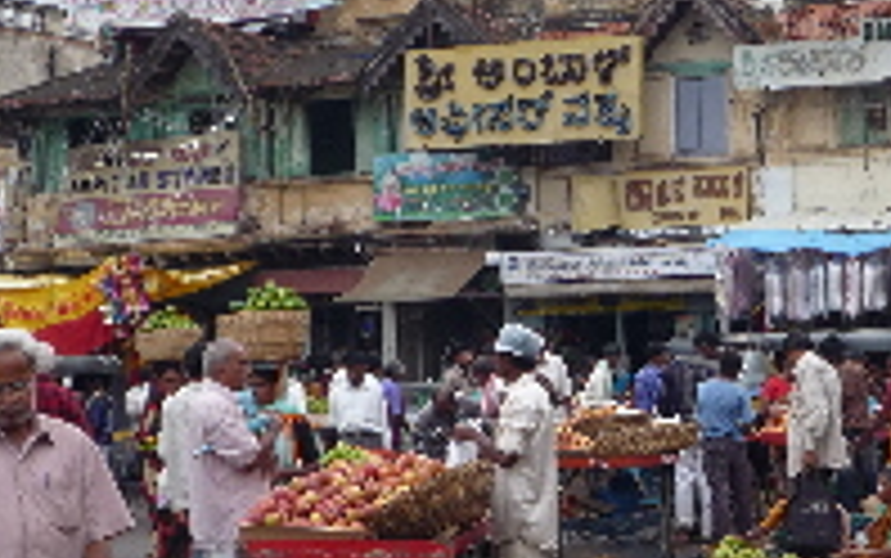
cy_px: 378
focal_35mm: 94
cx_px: 698
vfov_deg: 13.9
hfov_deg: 21.8
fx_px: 2284
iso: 100
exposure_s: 1/125
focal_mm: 7.8
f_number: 4.3
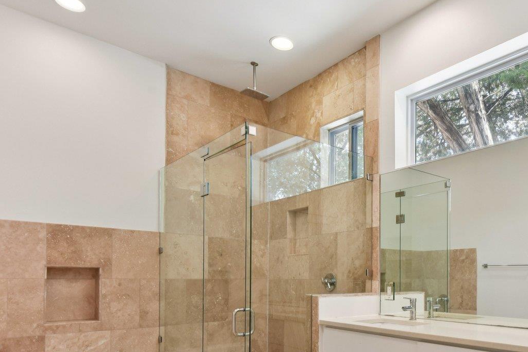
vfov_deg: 44.4
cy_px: 275
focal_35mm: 28
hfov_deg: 63.7
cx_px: 354
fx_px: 411
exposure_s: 1/25
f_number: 8
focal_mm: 14
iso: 400
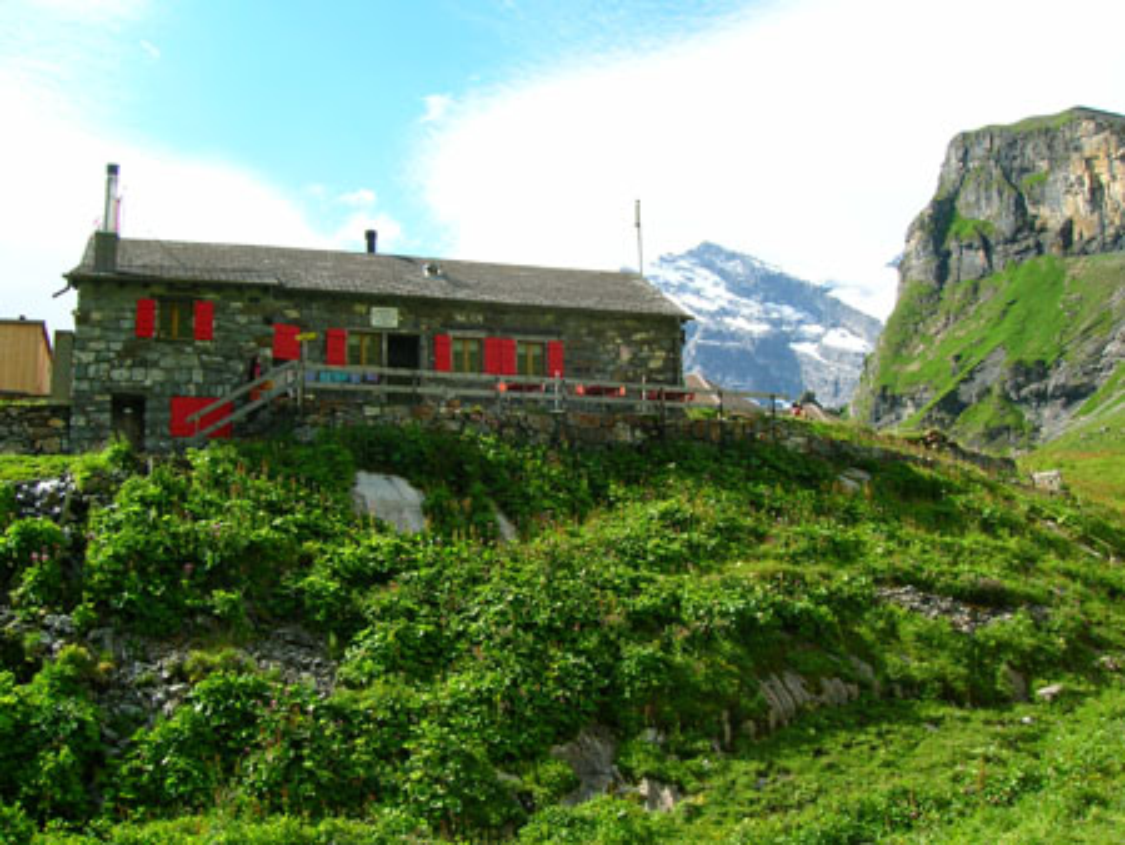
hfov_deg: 53.9
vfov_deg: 41.8
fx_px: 1106
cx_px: 562
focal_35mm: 34
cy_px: 422
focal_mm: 5.7
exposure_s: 1/216
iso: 50
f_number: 4.9
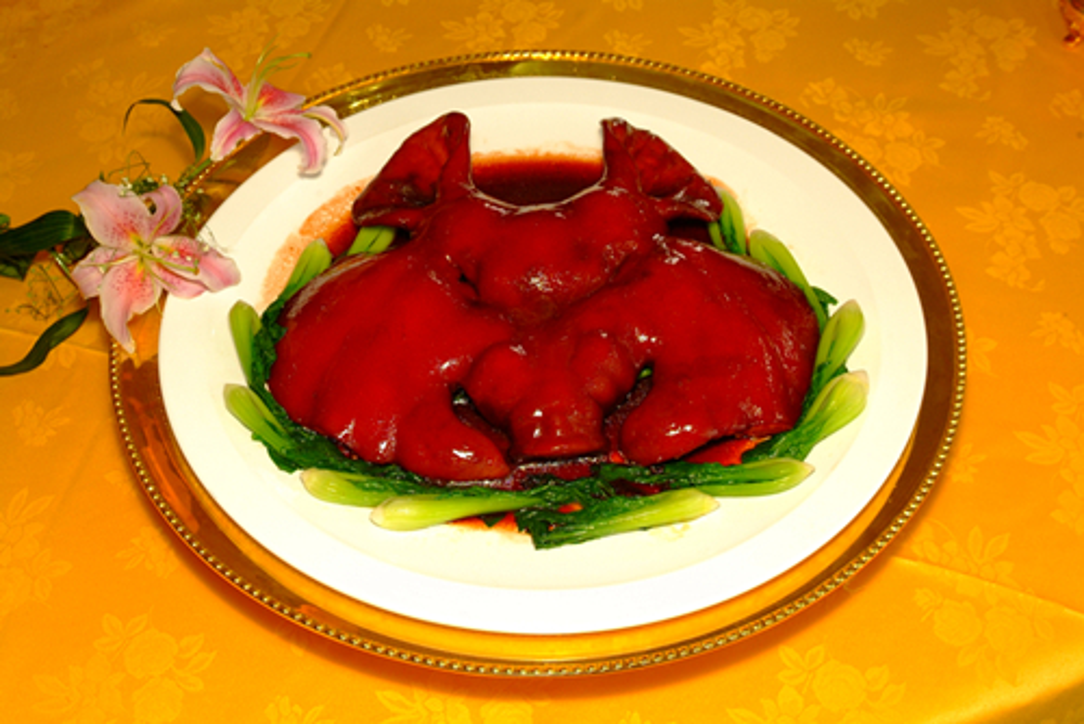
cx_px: 542
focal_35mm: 53
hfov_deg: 37.5
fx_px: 1597
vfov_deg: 25.6
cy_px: 362
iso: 400
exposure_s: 1/60
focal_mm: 35
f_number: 6.7
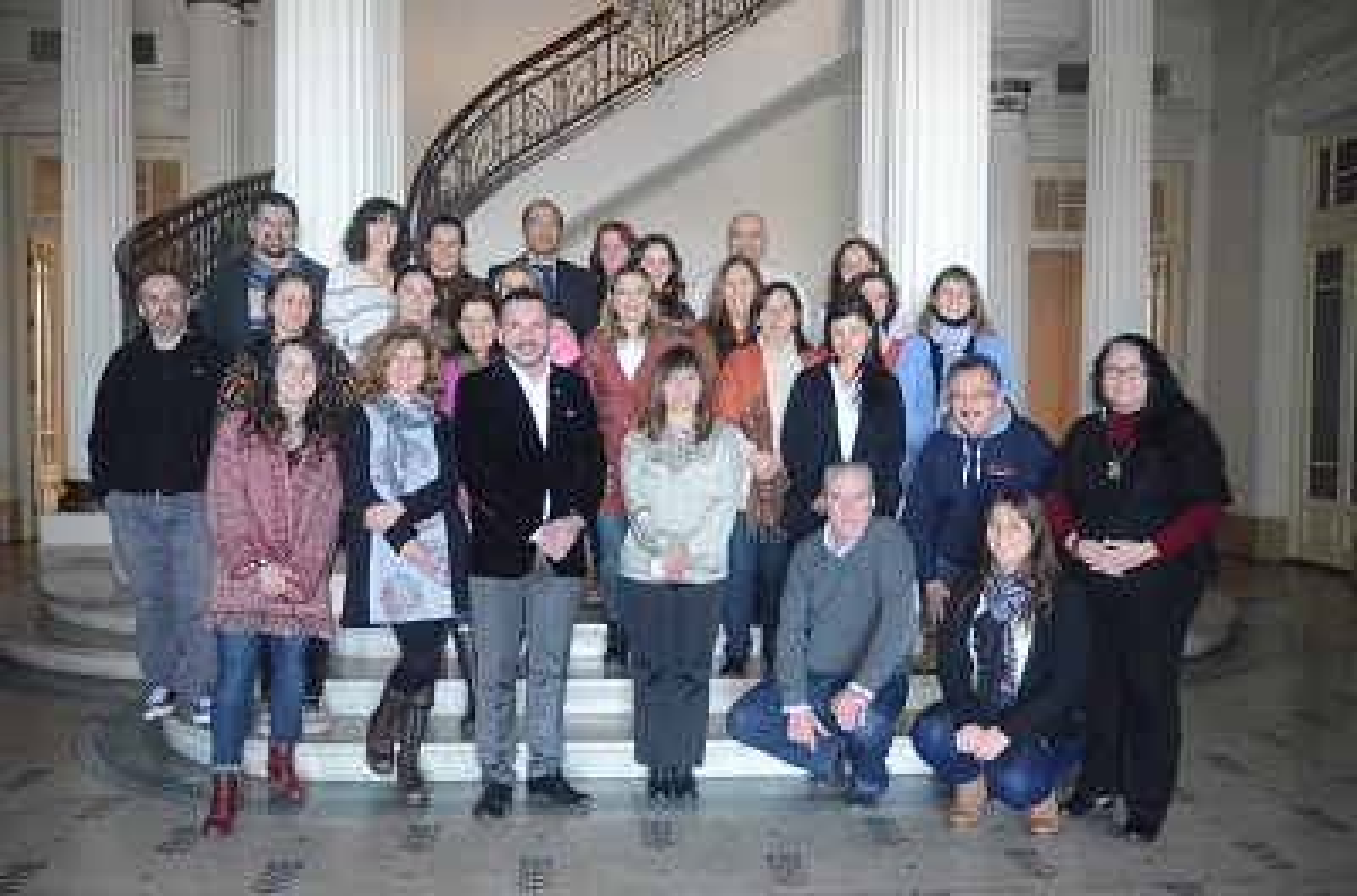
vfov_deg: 39.7
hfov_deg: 57.4
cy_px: 448
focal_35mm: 33
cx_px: 678
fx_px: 1240
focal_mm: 22
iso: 6400
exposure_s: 1/320
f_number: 3.5
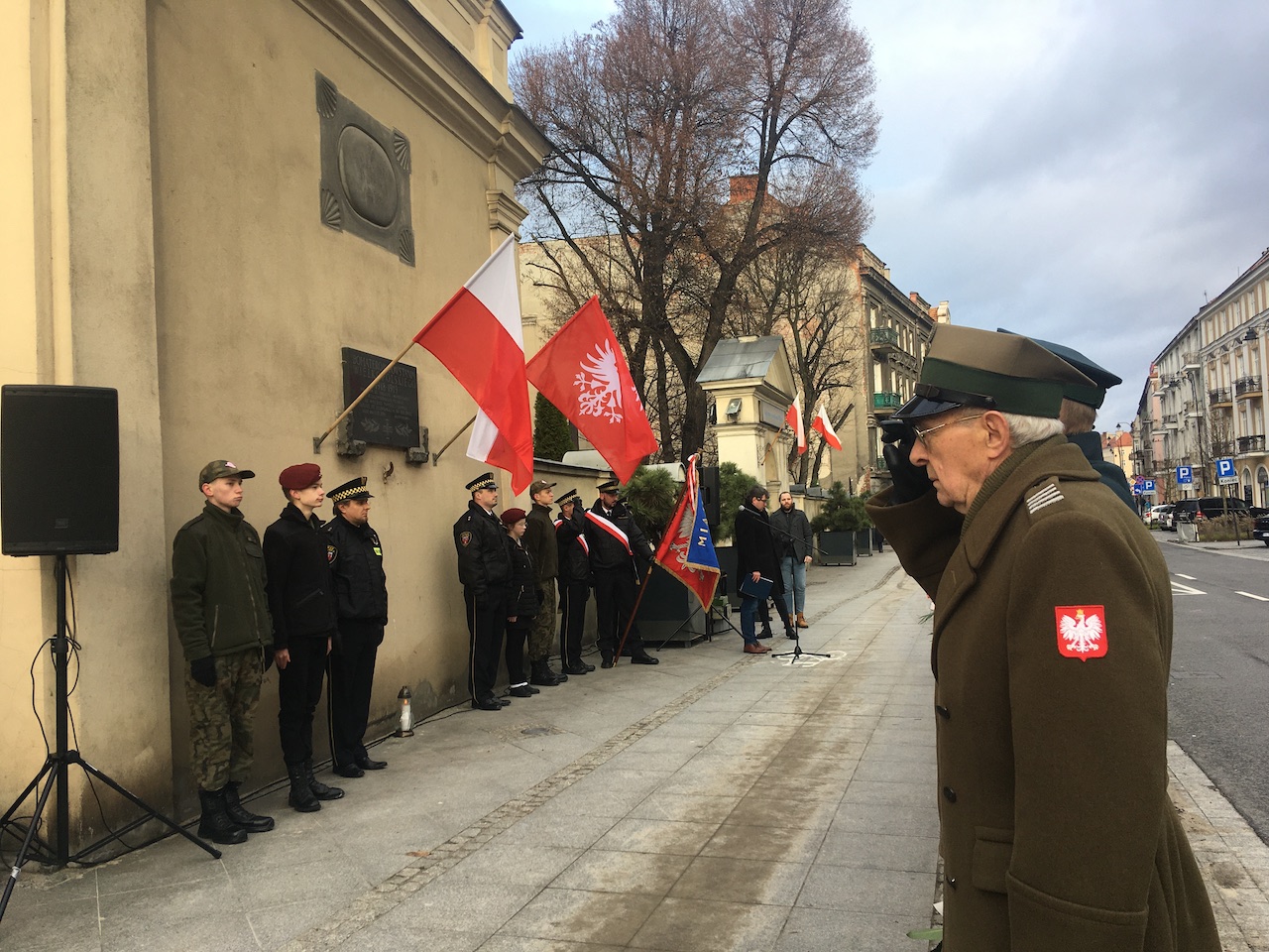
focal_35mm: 29
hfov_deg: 61.7
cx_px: 634
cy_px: 476
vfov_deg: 48.2
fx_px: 1063
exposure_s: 1/259
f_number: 2.2
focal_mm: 4.15
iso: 25
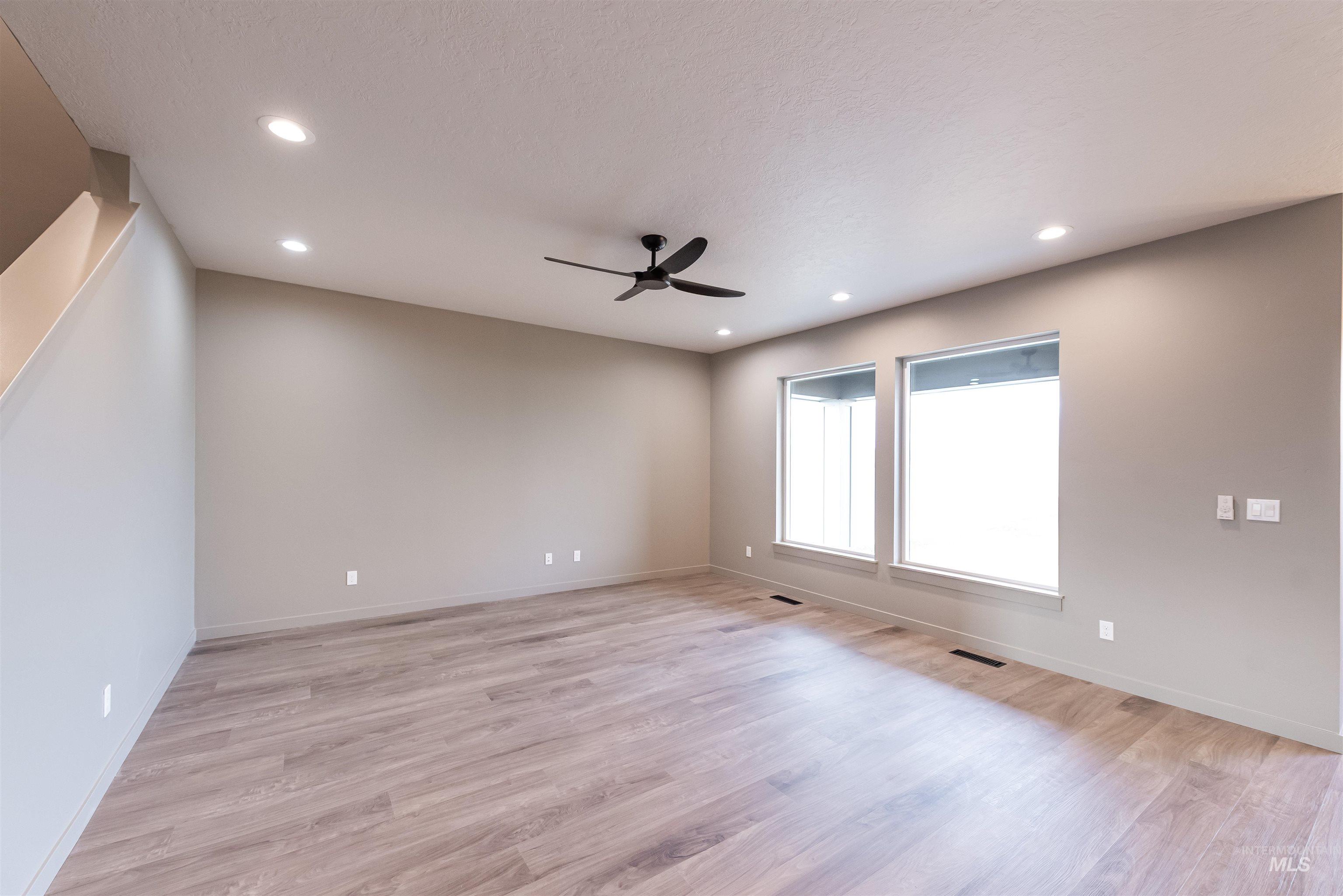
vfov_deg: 81.2
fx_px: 522
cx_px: 672
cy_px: 448
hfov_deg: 104.2
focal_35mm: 14
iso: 1600
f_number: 4
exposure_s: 1/100
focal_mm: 14
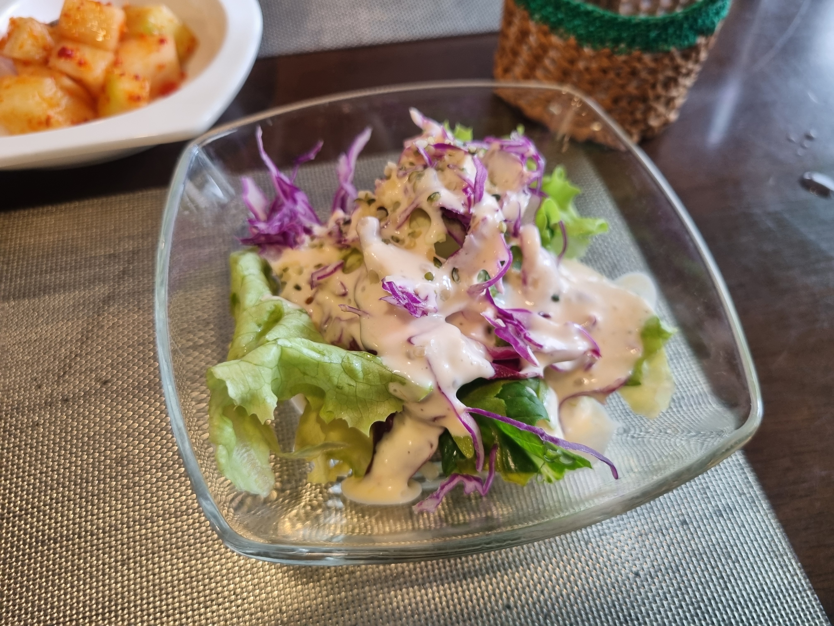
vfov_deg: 53.1
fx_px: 626
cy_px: 313
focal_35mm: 26
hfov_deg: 67.3
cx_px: 417
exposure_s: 1/120
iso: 200
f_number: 1.8
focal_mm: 5.4
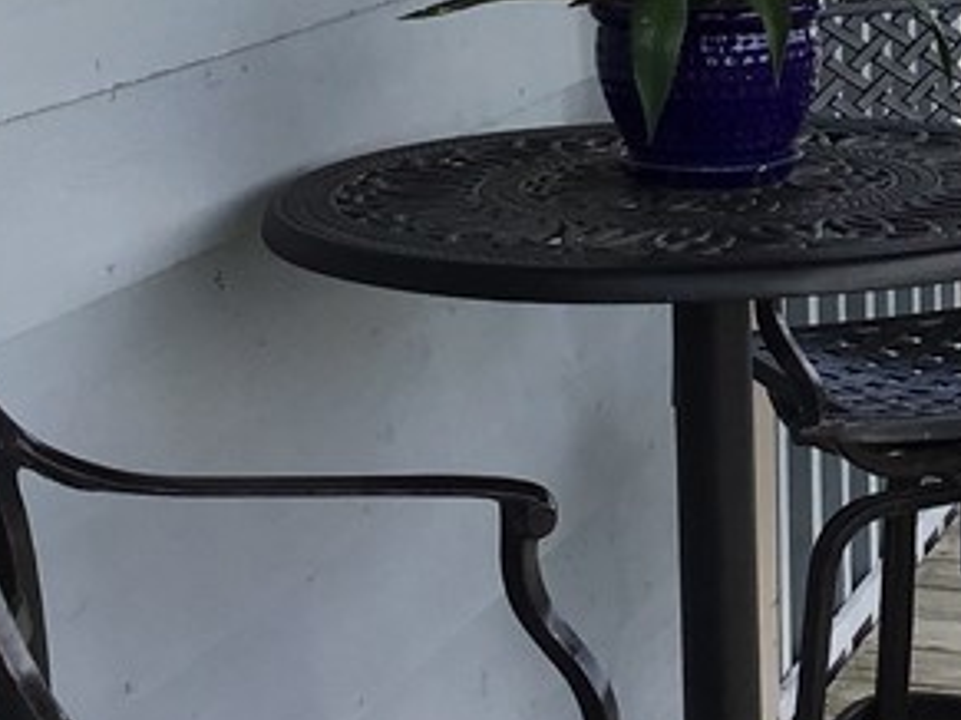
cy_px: -26
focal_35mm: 109
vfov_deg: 13.4
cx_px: 641
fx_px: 3025
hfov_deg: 18.0
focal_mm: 3.3
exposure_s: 1/364
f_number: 2.4
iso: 25
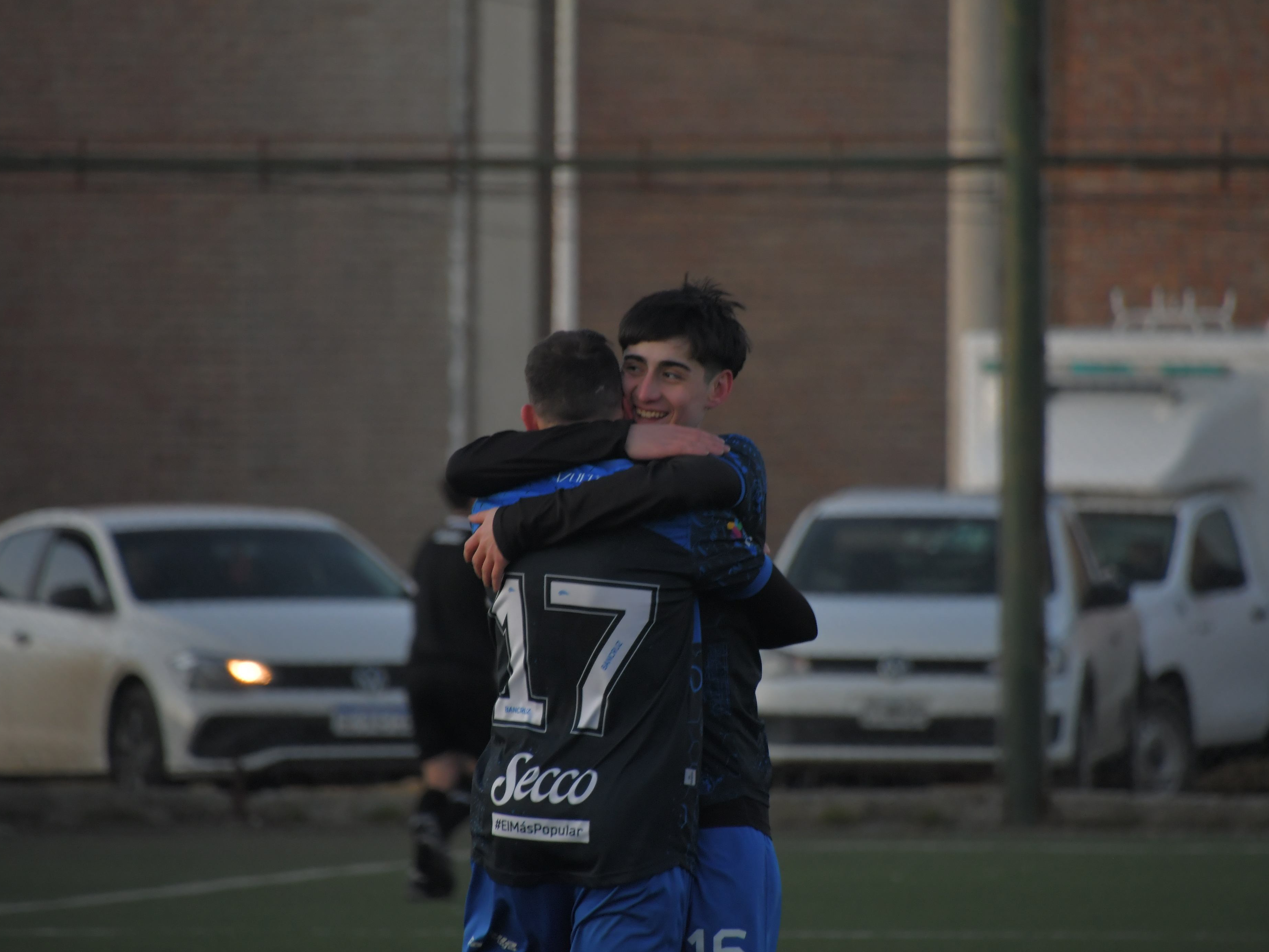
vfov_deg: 3.0
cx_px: 662
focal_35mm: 488
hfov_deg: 4.1
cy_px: 476
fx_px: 17891
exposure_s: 1/320
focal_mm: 300
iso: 1000
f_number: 6.3
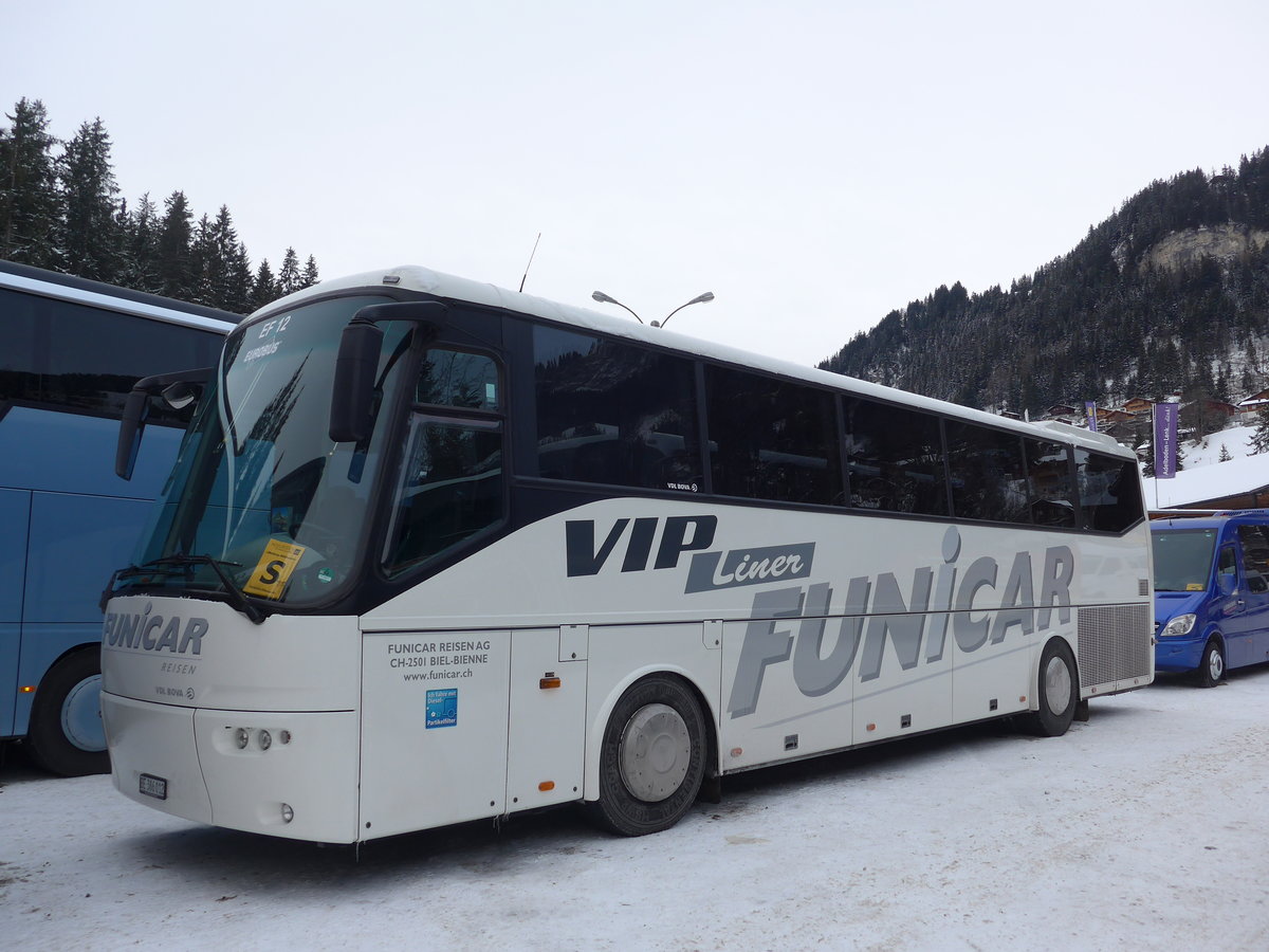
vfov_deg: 48.2
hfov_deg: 61.7
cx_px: 634
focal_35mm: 29
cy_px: 476
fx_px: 1063
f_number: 2.8
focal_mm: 6
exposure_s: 1/320
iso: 80
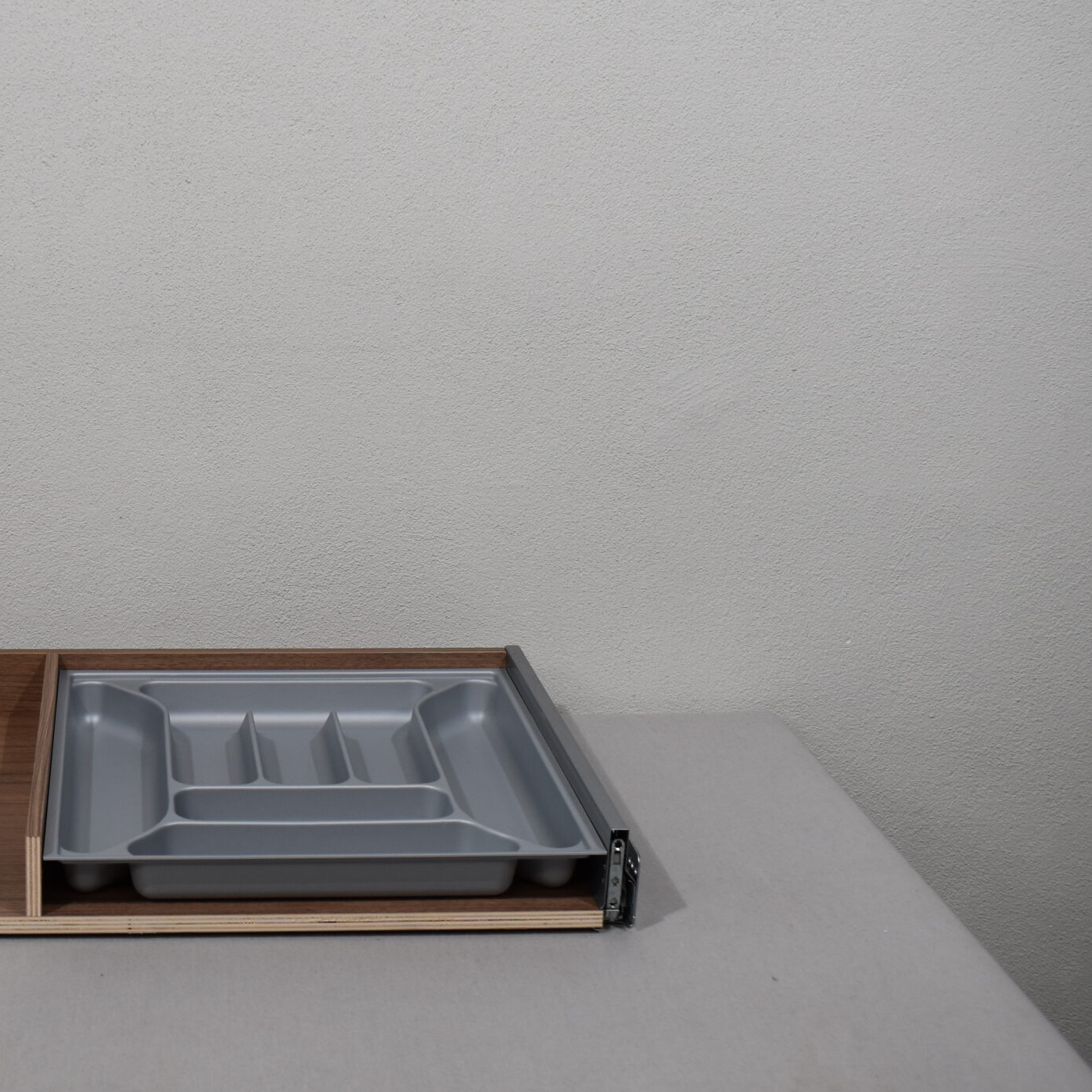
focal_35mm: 54
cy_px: 492
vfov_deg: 31.7
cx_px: 189
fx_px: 1919
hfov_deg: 30.8
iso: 320
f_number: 5.6
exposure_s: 1/125
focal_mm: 23
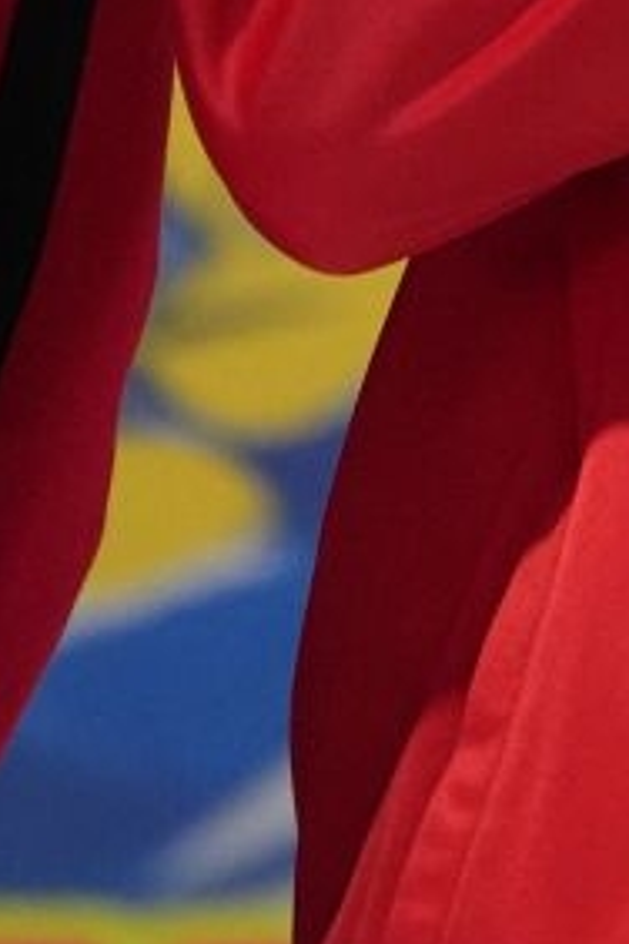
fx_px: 33465
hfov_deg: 1.1
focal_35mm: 1277
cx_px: 1171
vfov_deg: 1.6
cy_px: -998
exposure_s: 1/250
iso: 3200
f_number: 2.8
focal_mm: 200
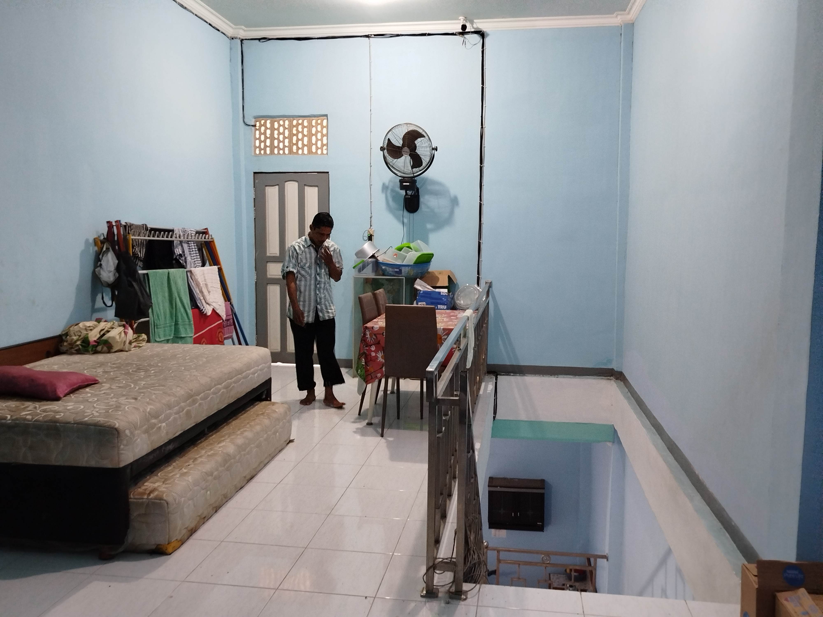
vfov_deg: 48.2
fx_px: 689
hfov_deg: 61.7
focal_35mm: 29
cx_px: 412
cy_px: 308
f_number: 1.7
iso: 640
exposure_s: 1/33
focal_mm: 5.31
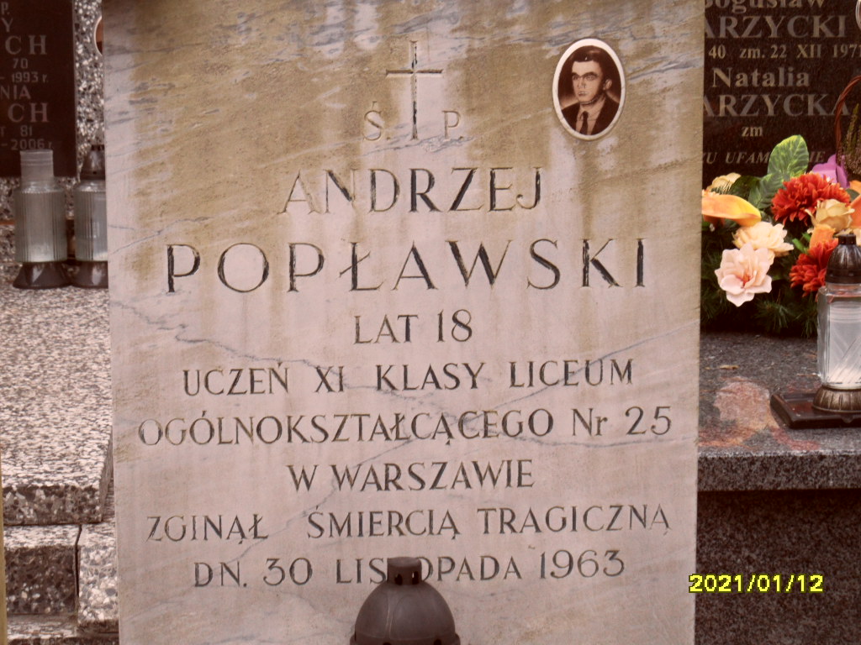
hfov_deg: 19.6
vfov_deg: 14.8
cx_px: 430
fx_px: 2487
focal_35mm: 100
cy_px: 322
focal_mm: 16.3
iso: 160
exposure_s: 1/45
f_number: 4.4
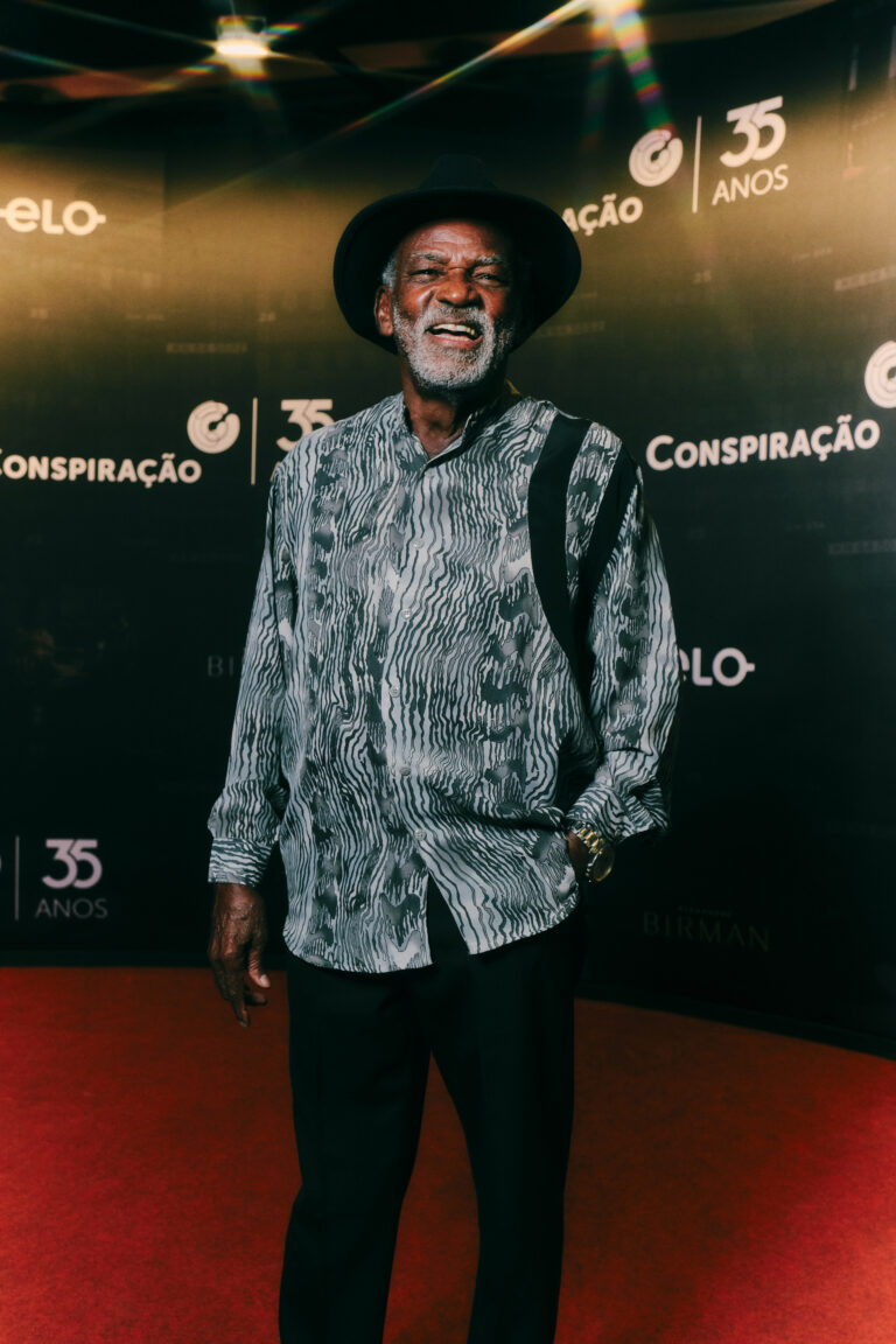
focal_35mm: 35
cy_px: 672
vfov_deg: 54.4
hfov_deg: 37.9
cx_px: 448
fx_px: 1307
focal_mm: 23.4
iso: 1000
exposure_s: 1/125
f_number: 4
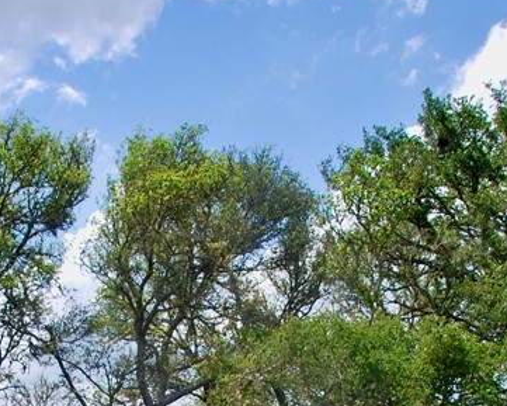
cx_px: 172
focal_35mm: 76
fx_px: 1141
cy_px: 403
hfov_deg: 24.9
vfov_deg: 19.6
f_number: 7.1
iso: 100
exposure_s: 1/200
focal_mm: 18
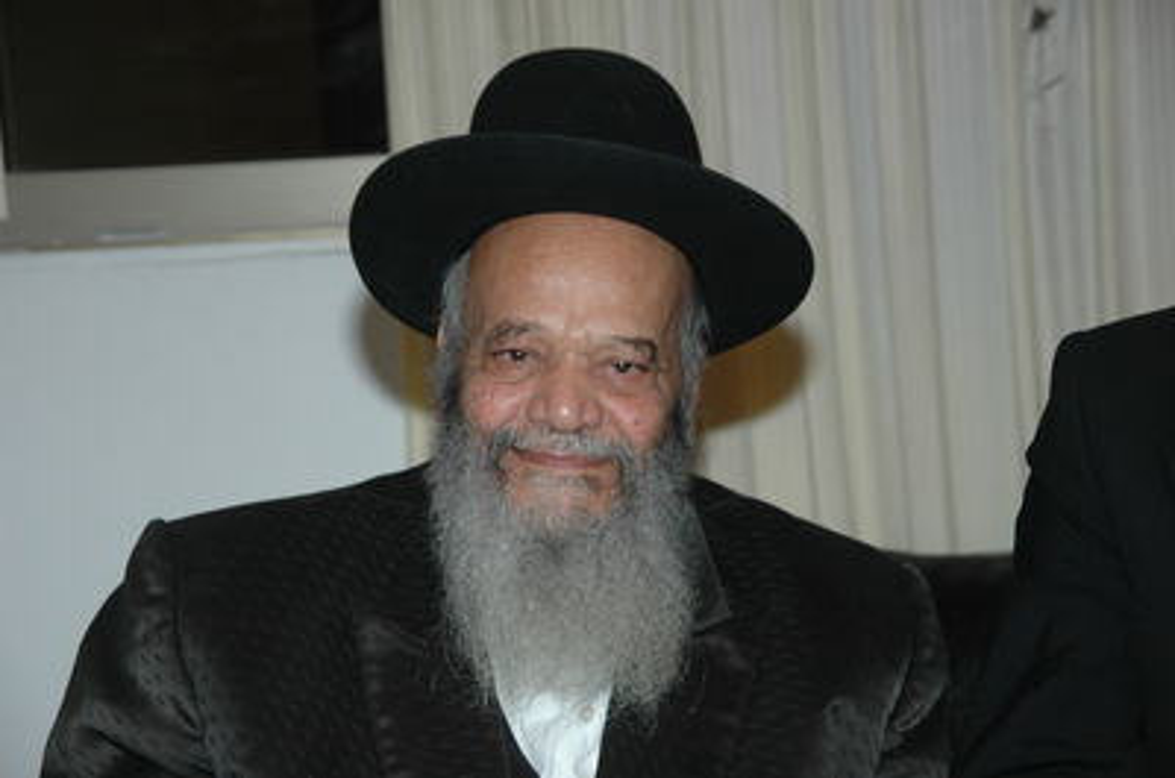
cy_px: 389
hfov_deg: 17.5
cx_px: 588
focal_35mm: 117
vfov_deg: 11.7
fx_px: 3811
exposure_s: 1/60
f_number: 5.6
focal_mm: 78
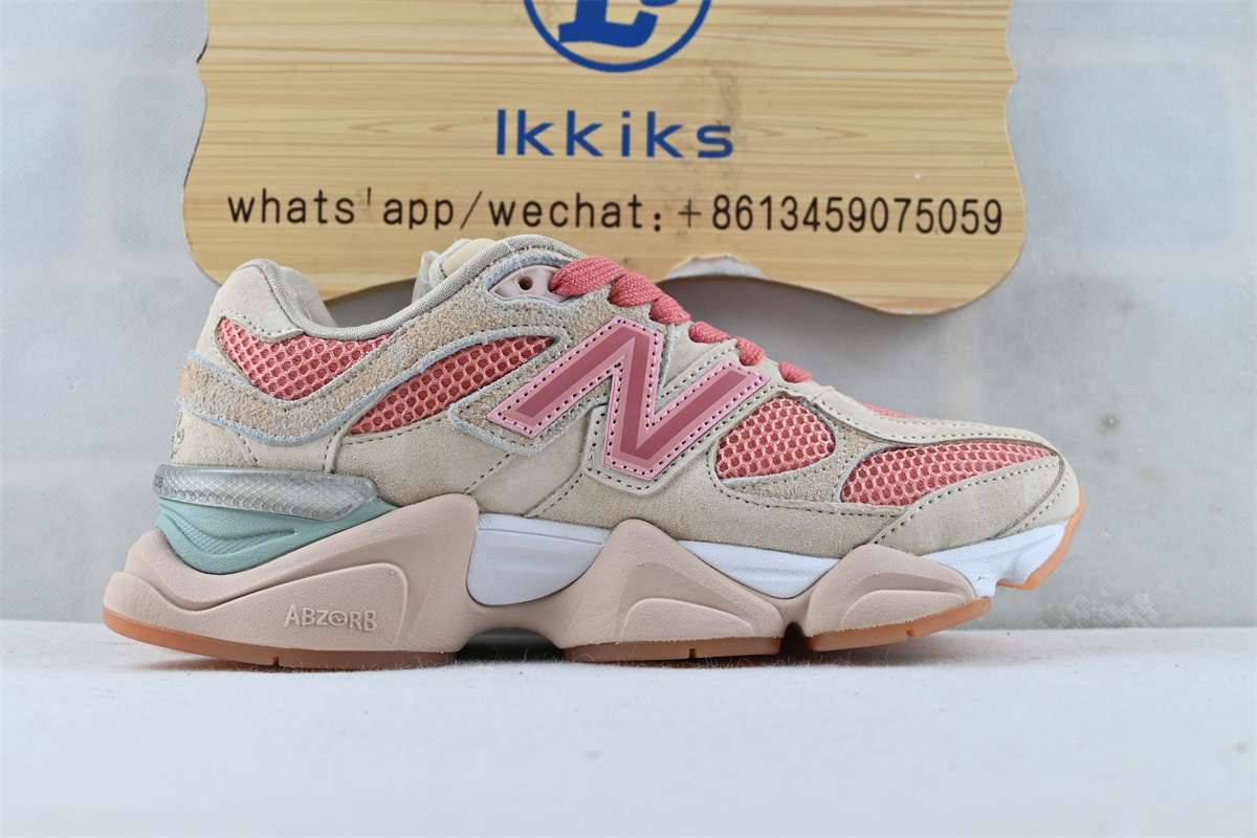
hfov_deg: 40.5
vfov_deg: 27.7
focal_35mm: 49
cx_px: 628
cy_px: 419
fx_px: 1702
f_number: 5
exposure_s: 1/50
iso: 100
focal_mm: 32.5
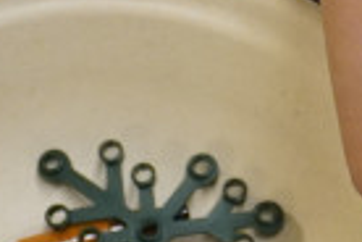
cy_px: 72
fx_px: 2795
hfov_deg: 7.1
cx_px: 758
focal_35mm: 278
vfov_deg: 4.9
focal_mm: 32
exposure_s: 1/160
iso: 2000
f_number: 5
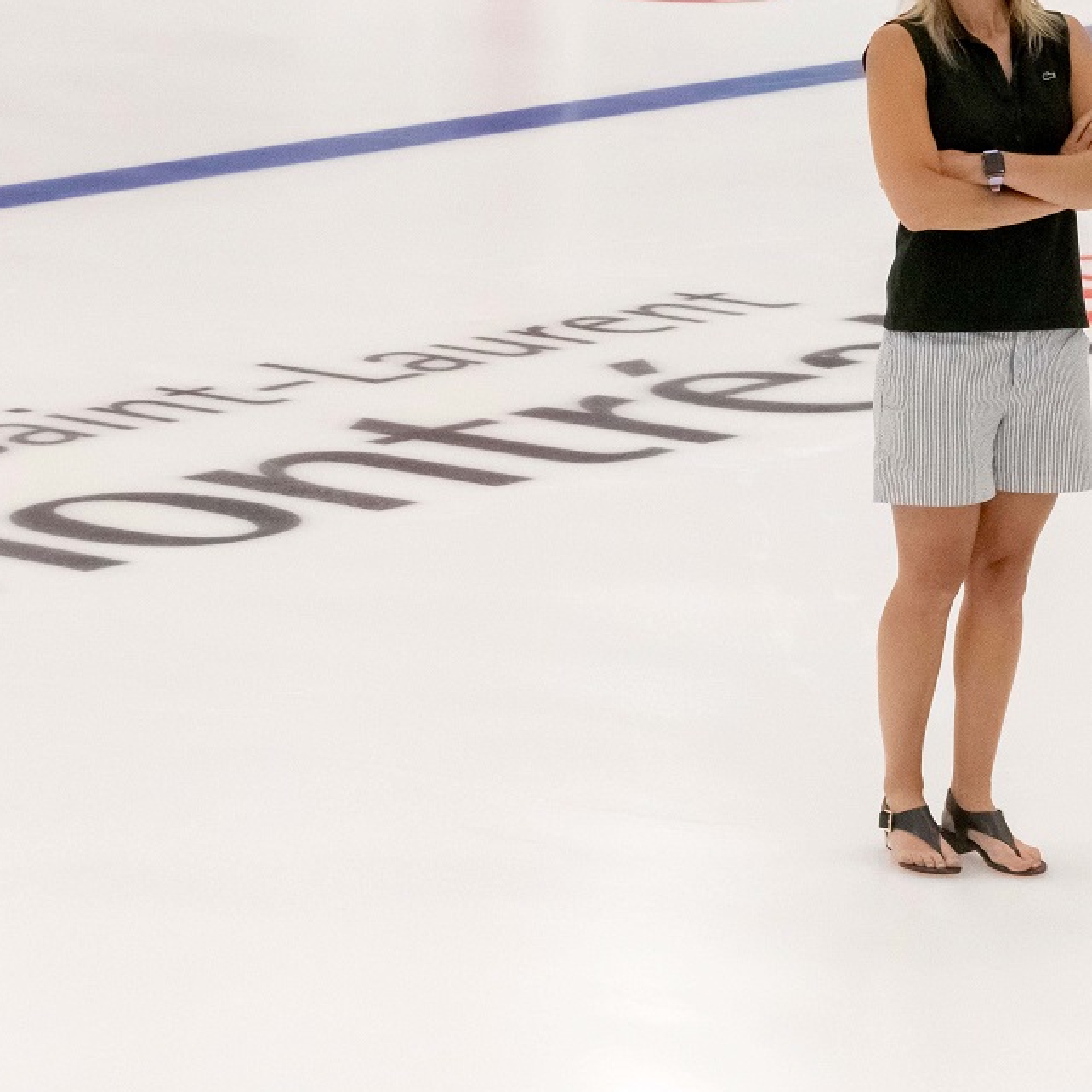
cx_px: 859
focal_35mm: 198
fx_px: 7059
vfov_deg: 8.8
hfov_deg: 8.8
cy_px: 418
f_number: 11
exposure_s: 1/500
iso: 6400
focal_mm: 83
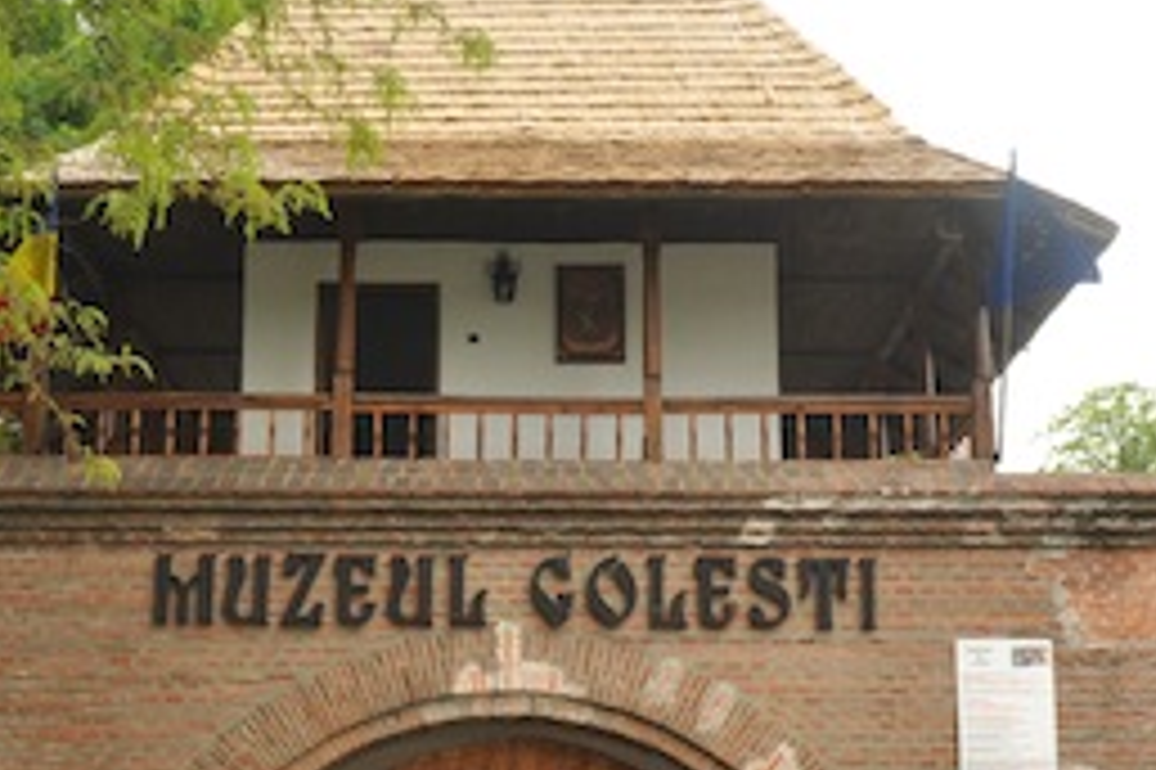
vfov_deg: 21.5
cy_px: 448
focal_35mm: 63
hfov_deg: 31.7
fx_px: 2022
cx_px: 400
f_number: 9
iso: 400
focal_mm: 18
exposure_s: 1/320
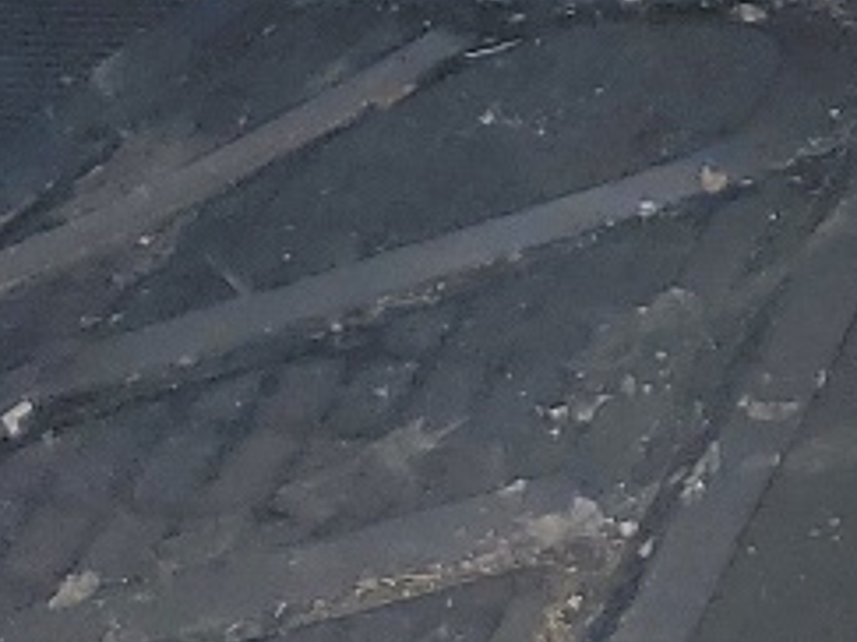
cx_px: 1943
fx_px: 4231
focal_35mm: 171
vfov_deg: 7.8
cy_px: -1146
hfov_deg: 10.3
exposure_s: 1/769
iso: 50
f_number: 1.5
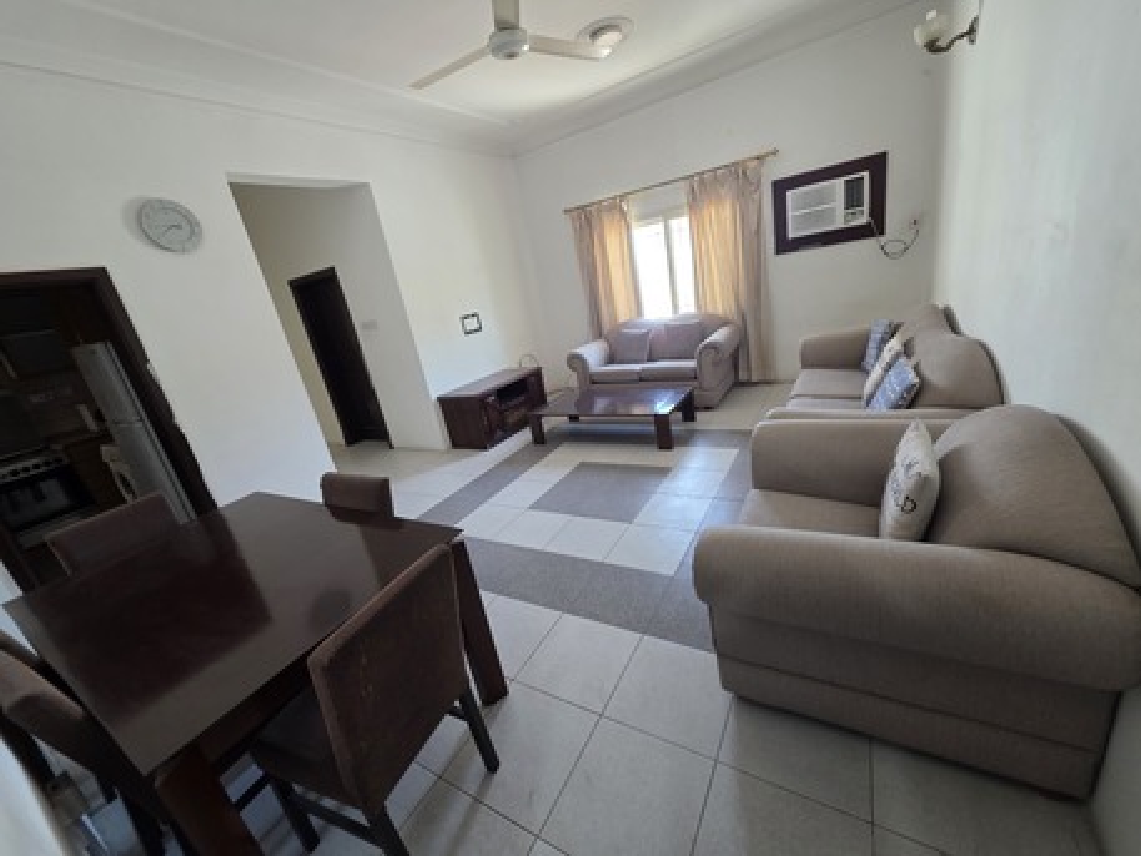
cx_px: 570
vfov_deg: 89.9
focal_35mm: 13
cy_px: 428
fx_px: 429
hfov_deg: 106.2
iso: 250
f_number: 1.9
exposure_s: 1/50
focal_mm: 2.2
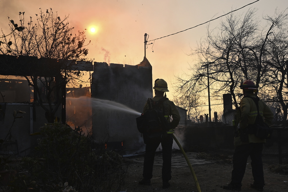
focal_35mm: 36
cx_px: 144
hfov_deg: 53.1
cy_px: 96
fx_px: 288
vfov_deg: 36.9
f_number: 7.1
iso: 125
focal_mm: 24
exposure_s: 1/160
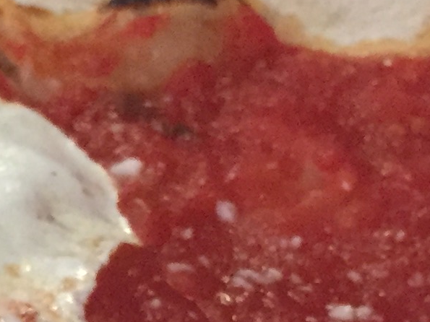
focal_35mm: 159
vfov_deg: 8.9
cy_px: 573
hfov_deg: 12.4
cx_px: 119
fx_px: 1975
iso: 250
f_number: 2.2
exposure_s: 1/15
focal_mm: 4.15
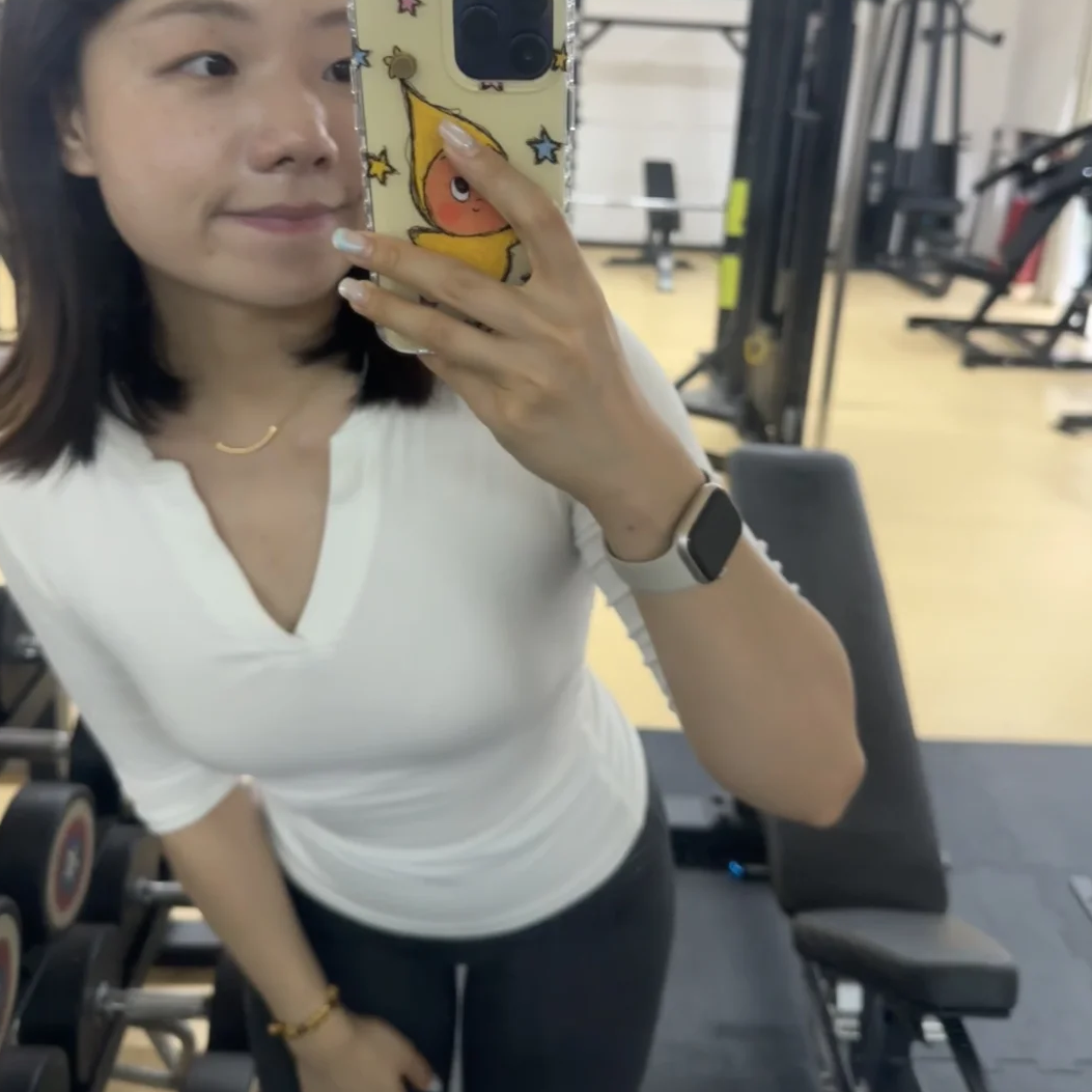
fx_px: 1035
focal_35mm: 29
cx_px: 547
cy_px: 404
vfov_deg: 54.9
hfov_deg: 55.6
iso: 500
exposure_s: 1/50
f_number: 1.78
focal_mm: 6.86
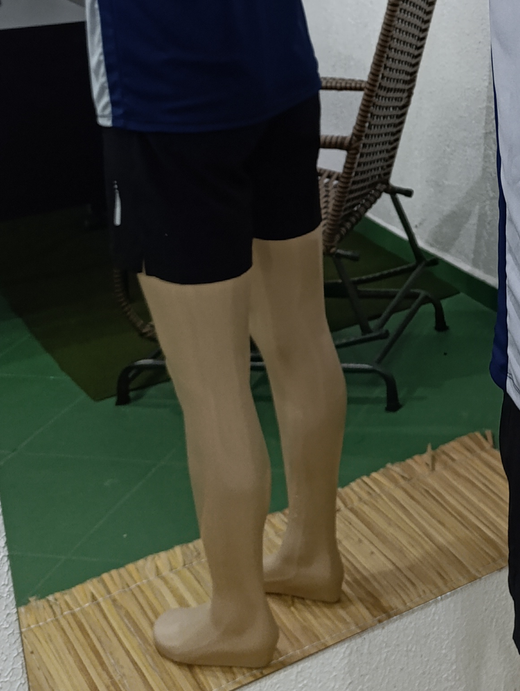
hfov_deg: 22.4
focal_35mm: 61
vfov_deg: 30.6
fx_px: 1219
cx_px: 610
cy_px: 103
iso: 1250
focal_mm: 6.14
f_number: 1.6
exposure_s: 1/60
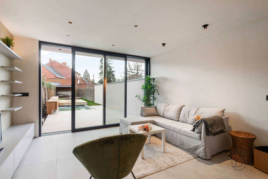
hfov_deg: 90.0
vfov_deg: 67.4
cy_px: 90
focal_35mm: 18
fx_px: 134
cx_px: 134
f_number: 11
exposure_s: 1/25
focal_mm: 18
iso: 400
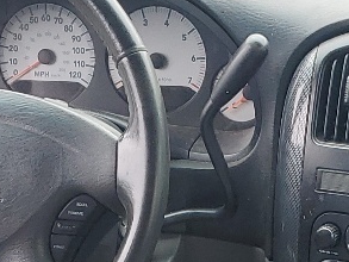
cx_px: 354
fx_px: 1432
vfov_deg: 9.5
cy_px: 580
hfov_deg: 13.7
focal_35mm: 142
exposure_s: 1/213
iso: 50
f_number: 1.5
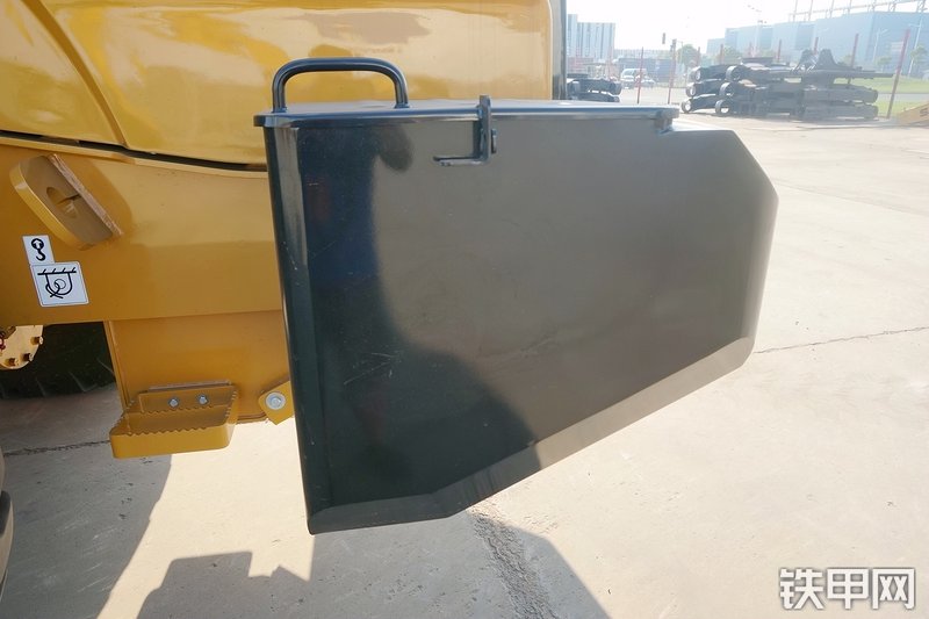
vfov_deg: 53.1
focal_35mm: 24
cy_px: 310
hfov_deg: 73.8
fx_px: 619
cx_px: 464
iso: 100
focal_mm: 16
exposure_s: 1/125
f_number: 5.6
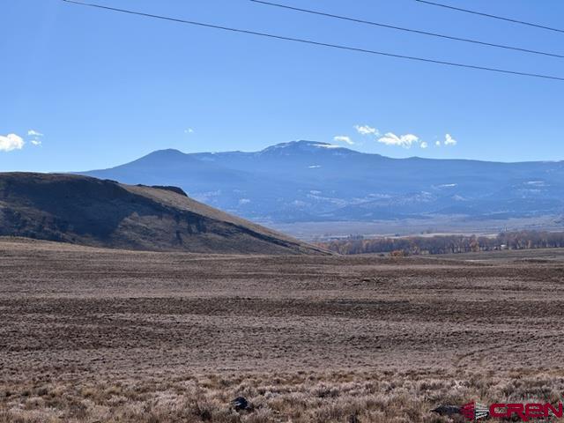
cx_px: 282
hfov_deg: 25.3
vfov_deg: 19.1
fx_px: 1255
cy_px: 212
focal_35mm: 77
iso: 32
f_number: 2.8
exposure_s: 1/1876
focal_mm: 9
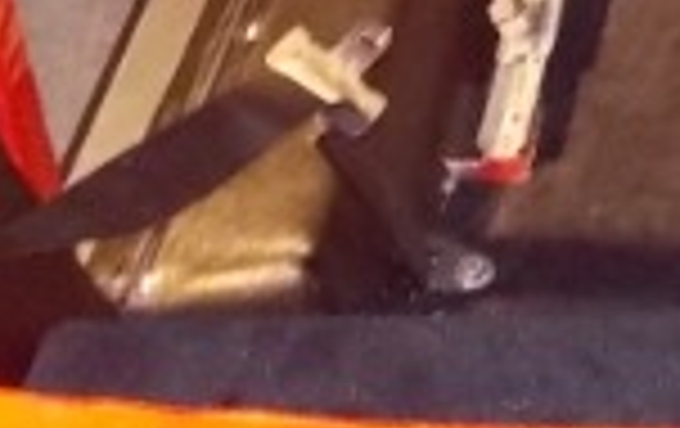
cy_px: -586
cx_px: 1148
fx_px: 2414
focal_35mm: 130
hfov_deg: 14.5
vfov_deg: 9.1
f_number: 3.3
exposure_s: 1/10
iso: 400
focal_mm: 4.1
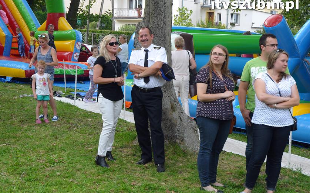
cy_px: 91
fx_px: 524
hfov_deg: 33.0
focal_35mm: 62
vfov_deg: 20.9
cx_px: 155
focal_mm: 40
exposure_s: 1/320
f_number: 9
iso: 640
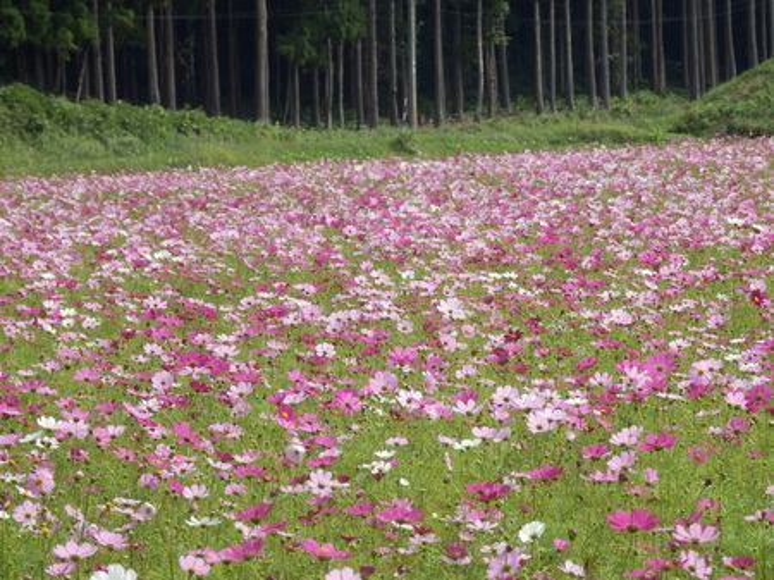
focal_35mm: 204
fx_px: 4559
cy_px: 290
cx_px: 387
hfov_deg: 9.7
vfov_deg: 7.3
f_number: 5.9
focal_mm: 36.5
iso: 80
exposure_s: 1/250
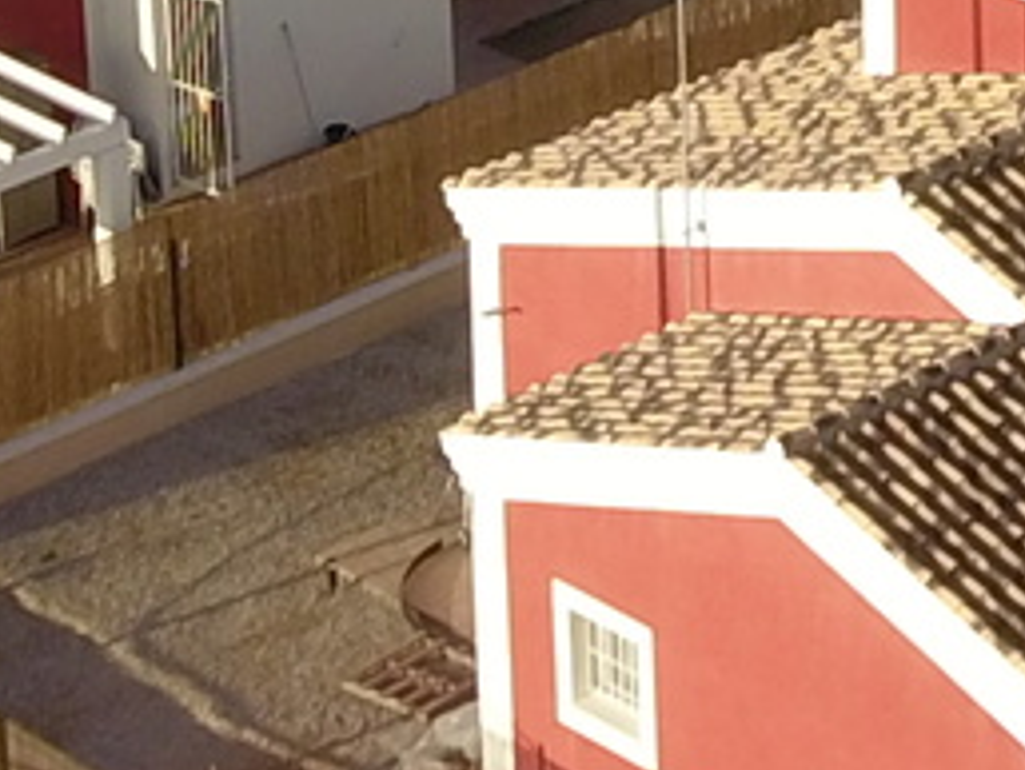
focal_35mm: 194
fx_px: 5747
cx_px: 1416
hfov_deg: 9.9
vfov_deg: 7.4
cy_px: -654
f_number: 2.2
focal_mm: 4.73
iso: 100
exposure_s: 1/762
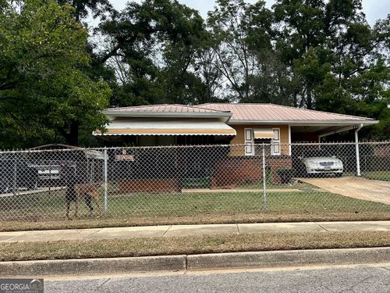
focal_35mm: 24
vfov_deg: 56.8
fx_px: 270
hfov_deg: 71.6
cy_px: 146
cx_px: 195
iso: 80
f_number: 1.78
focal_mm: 6.86
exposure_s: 1/634
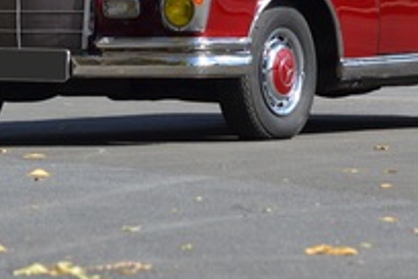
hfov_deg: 3.3
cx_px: 291
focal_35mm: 617
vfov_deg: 2.2
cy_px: -90
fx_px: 7163
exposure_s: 1/500
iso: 140
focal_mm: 140
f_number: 5.6
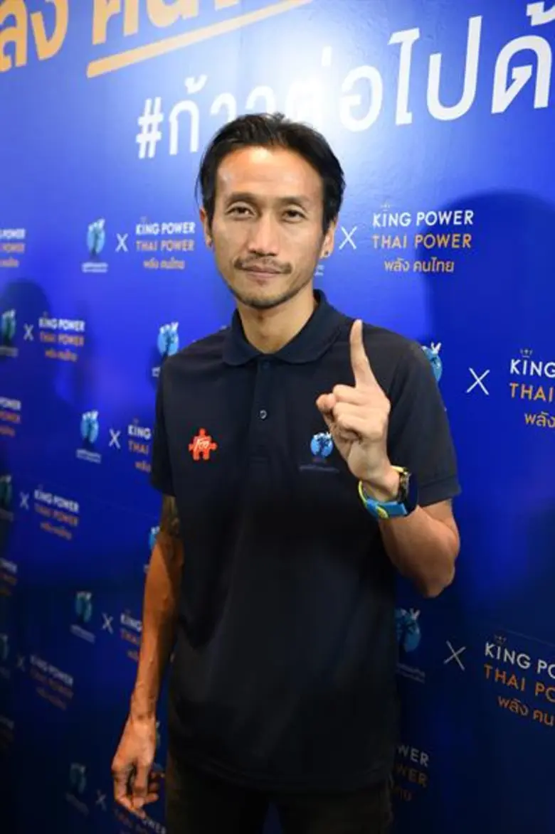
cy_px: 417
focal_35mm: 38
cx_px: 278
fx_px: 880
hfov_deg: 35.0
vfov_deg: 50.7
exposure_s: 1/125
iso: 1000
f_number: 3.2
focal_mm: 38
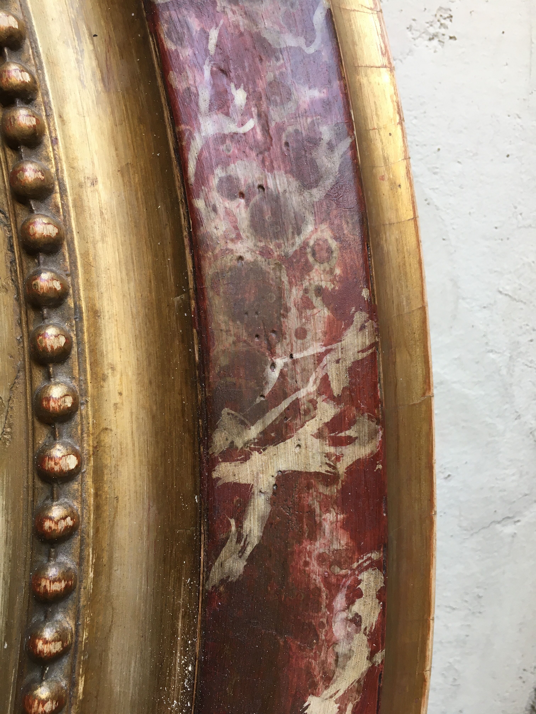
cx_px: 268
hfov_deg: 48.2
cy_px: 357
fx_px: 599
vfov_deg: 61.7
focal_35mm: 29
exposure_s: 1/33
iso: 25
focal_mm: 4.15
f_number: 2.2
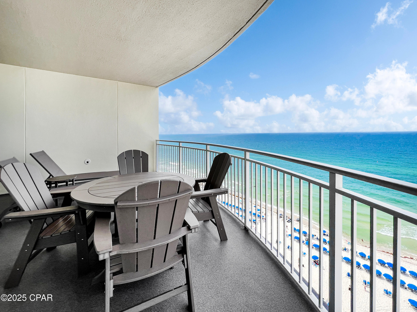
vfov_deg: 89.9
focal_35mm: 13
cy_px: 156
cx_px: 208
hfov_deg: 106.2
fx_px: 157
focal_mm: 1.57
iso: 32
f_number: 1.8
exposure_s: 1/501
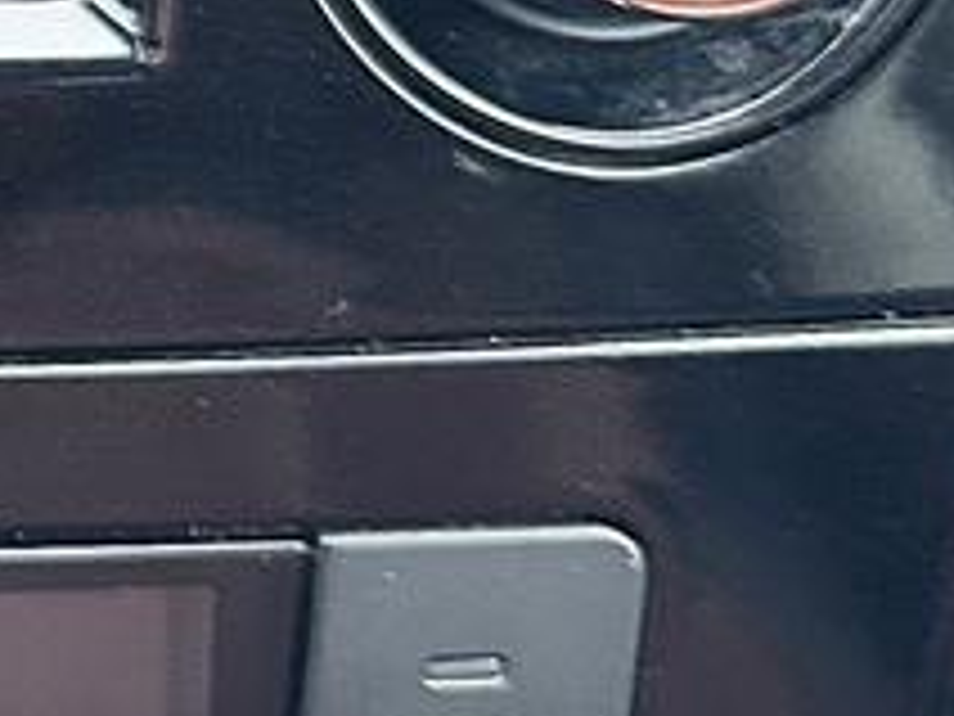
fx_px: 3996
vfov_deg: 9.9
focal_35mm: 145
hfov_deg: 11.4
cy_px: -365
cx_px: -1310
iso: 400
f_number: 1.78
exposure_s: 1/60
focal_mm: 6.86
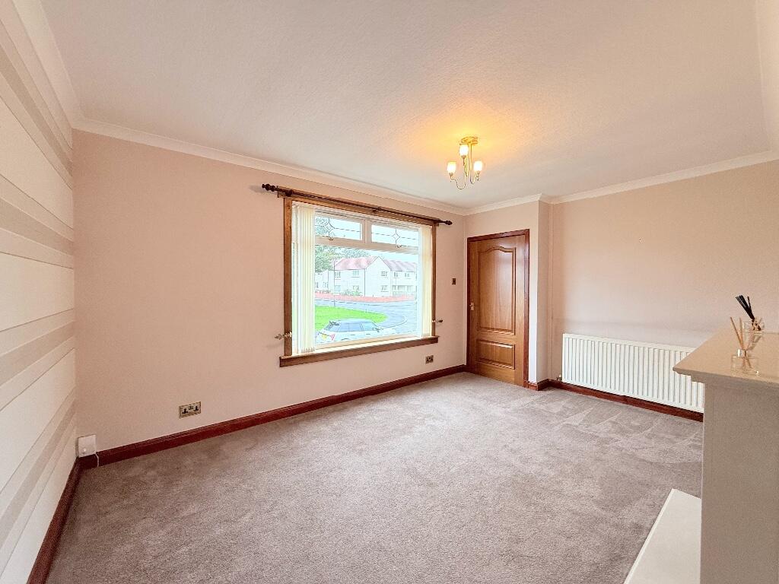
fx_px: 315
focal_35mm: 14
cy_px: 292
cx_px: 390
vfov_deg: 85.7
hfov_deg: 102.1
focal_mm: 2.22
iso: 125
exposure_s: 1/100
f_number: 2.2
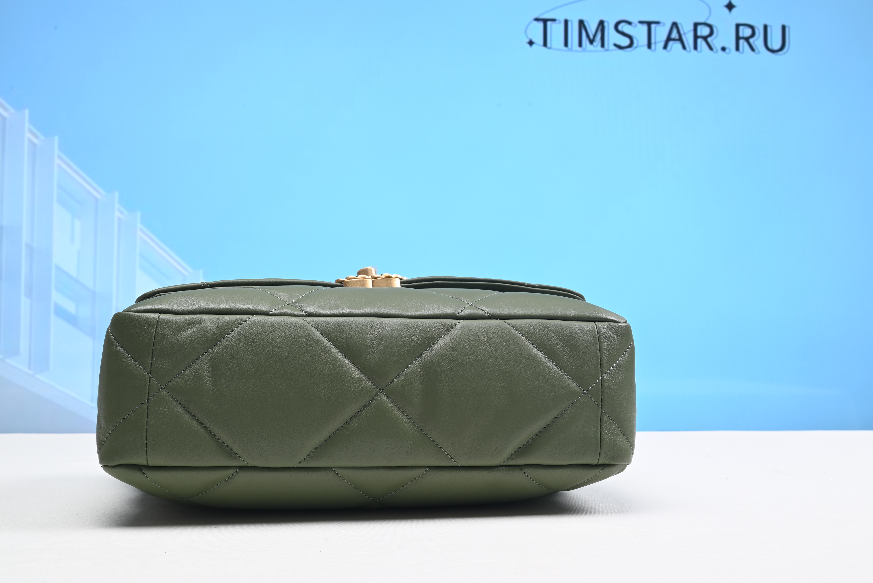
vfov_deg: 29.9
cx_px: 462
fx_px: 1092
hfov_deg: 43.6
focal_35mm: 45
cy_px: 258
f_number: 16
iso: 100
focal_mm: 40
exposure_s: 1/2
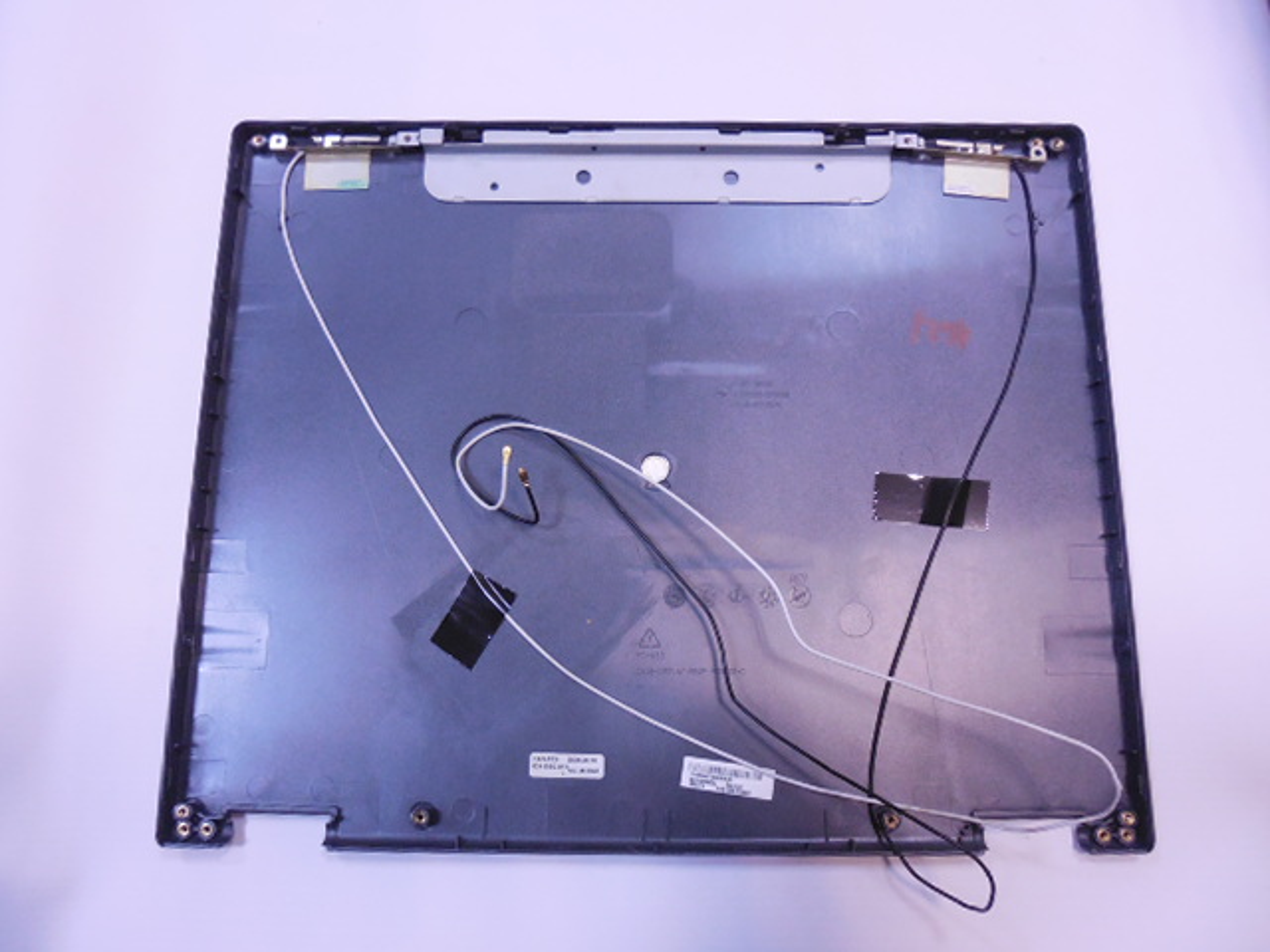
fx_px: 954
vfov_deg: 53.1
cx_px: 635
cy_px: 476
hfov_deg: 67.3
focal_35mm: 26
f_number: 3.5
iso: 800
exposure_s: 1/60
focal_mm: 4.6
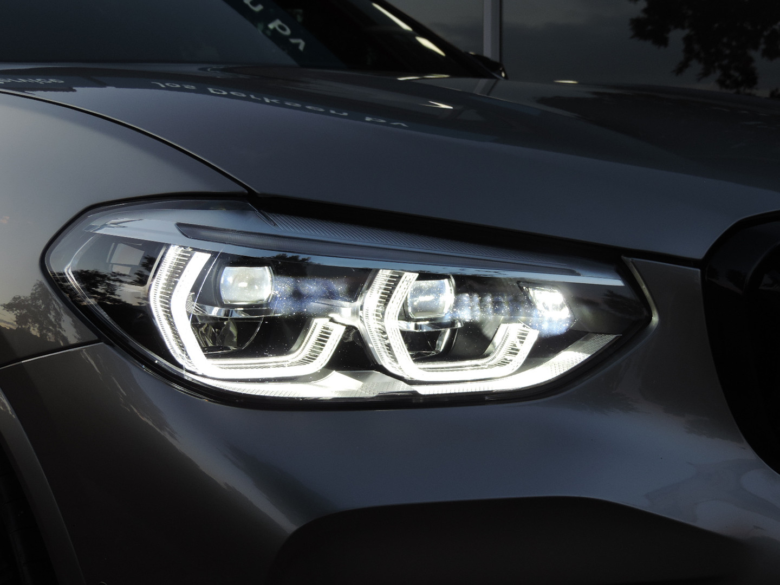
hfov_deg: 40.4
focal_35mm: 47
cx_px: 390
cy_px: 292
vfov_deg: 30.9
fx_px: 1059
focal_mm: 8.3
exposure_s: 1/50
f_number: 3.5
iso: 80
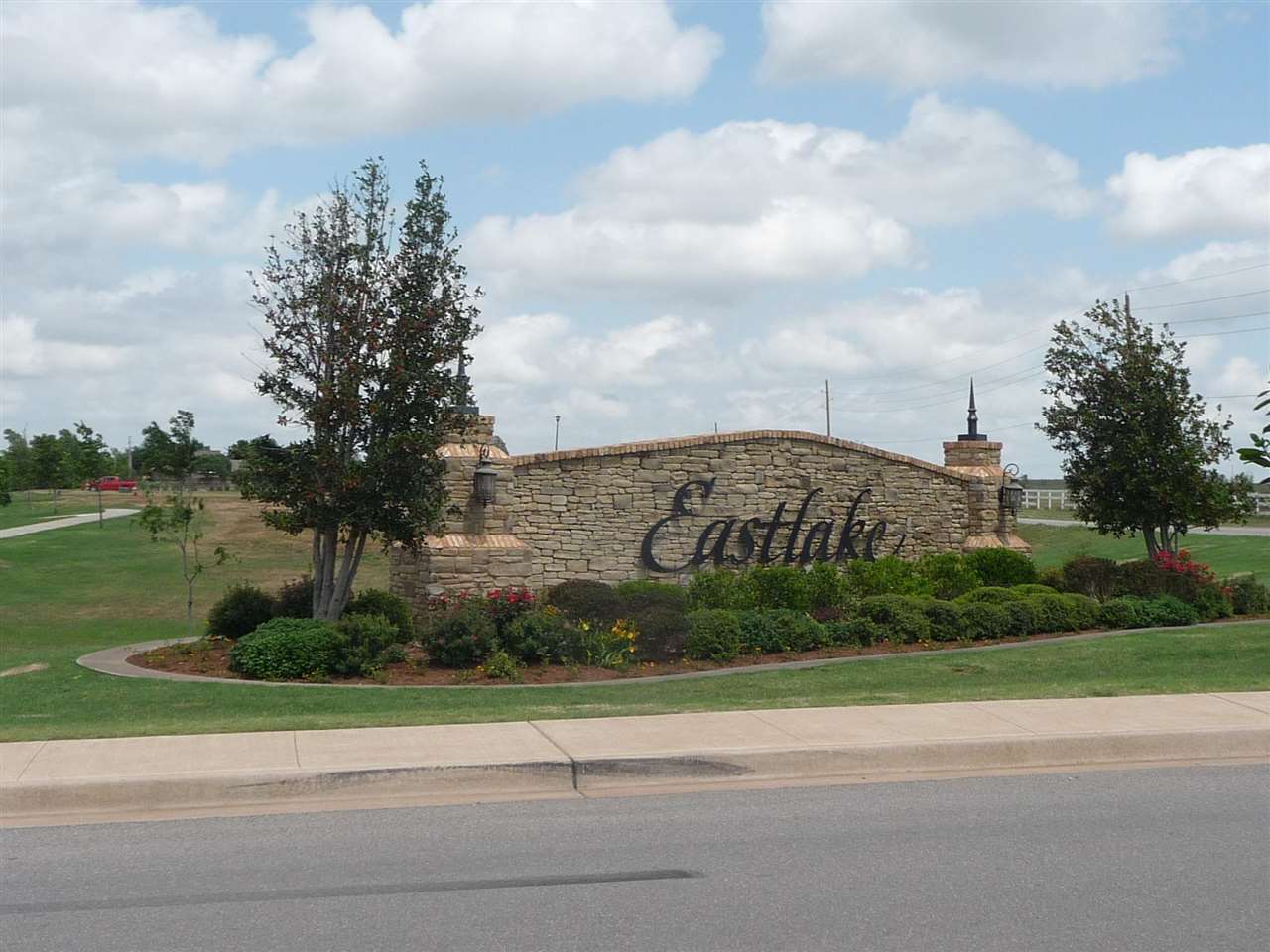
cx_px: 635
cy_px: 476
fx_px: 1871
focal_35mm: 51
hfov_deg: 37.5
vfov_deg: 28.6
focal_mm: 5.3
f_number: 8
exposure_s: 1/250
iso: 100
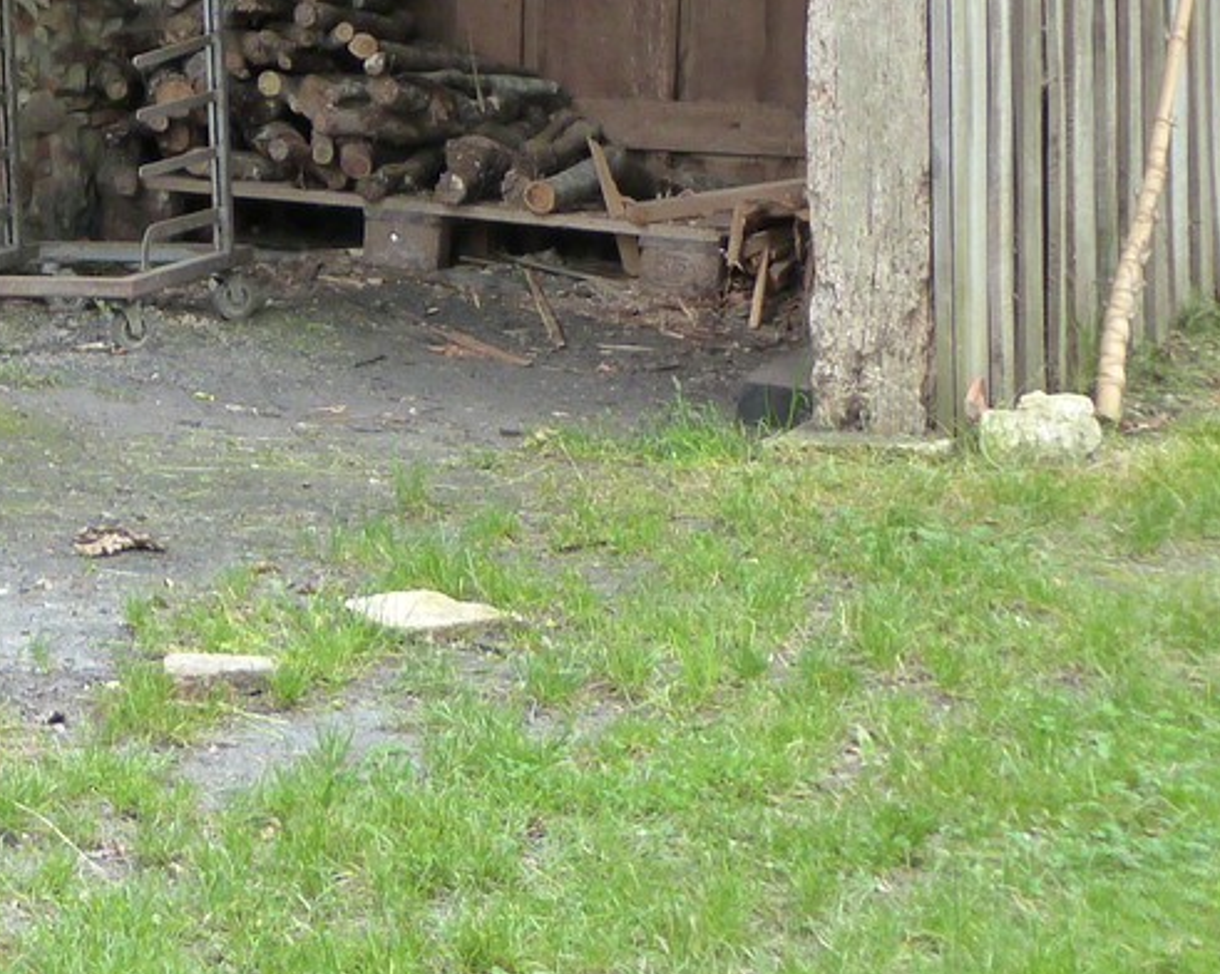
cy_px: -211
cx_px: -549
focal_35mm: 149
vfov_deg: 10.2
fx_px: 5376
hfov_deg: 12.4
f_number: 3.2
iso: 200
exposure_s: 1/60
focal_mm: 9.2
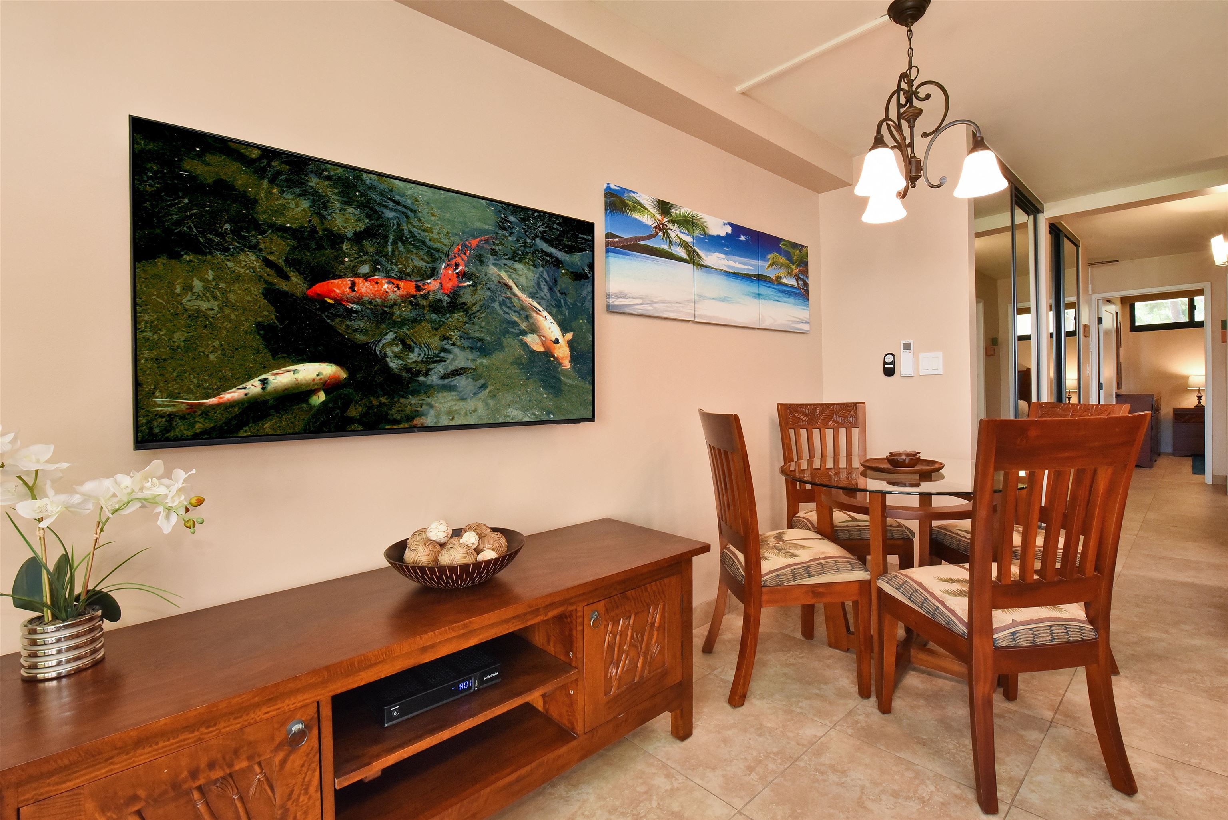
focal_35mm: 16
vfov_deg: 73.8
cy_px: 410
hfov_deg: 96.7
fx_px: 546
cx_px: 614
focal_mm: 16
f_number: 16
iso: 5000
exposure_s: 1/60
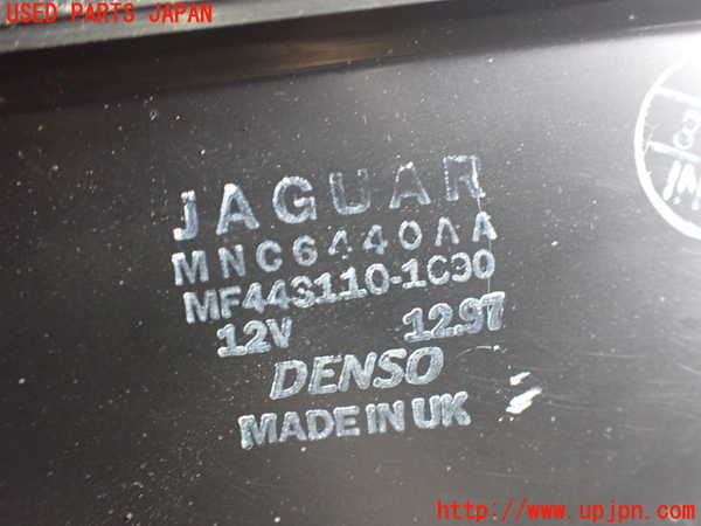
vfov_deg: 46.8
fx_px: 608
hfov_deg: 60.0
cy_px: 263
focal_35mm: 30
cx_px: 350
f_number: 2.3
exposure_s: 1/80
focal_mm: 5.4
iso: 800
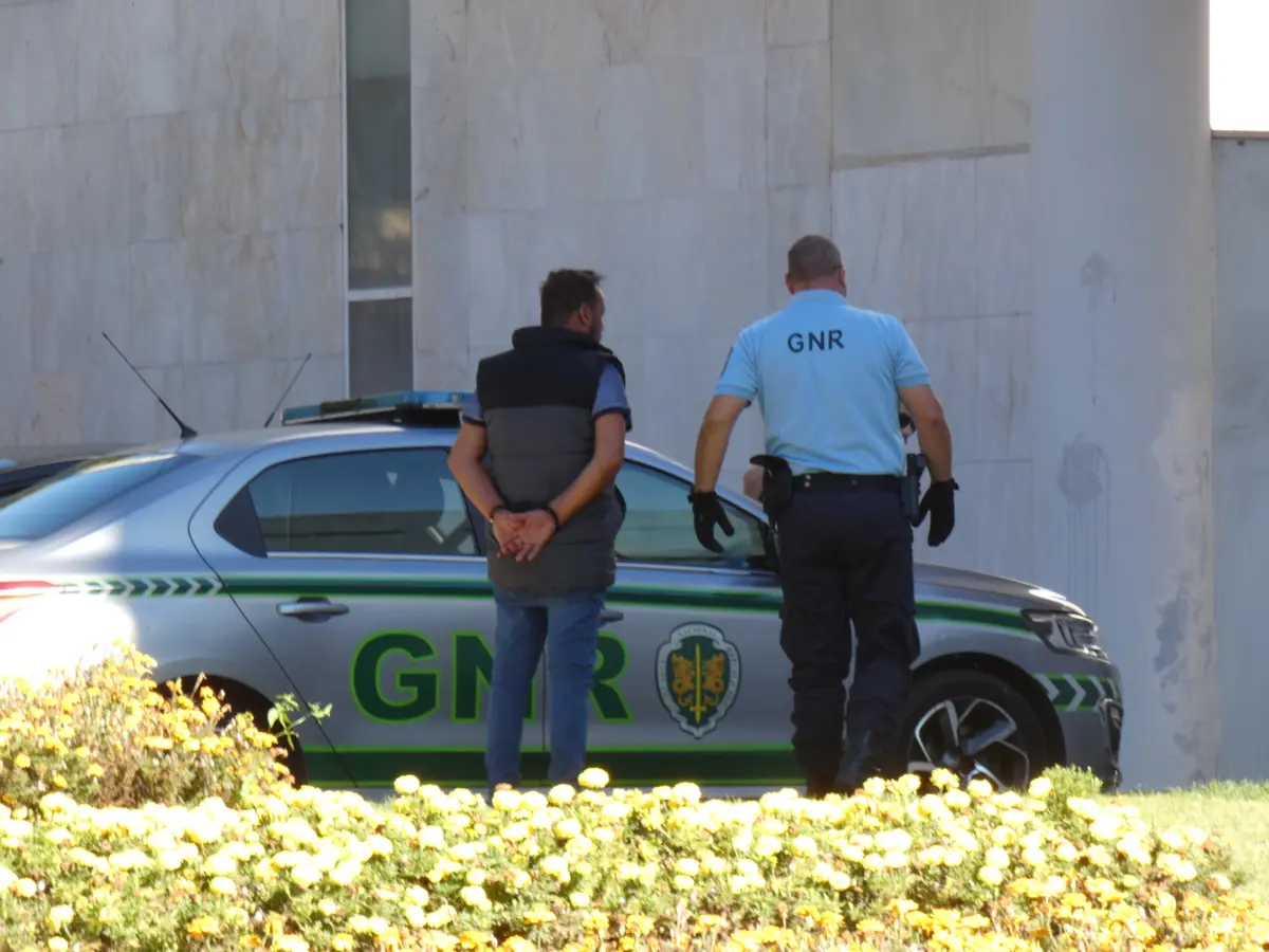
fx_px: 10998
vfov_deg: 5.0
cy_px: 476
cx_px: 634
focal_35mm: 300
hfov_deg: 6.6
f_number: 5.5
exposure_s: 1/100
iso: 80
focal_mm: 53.8
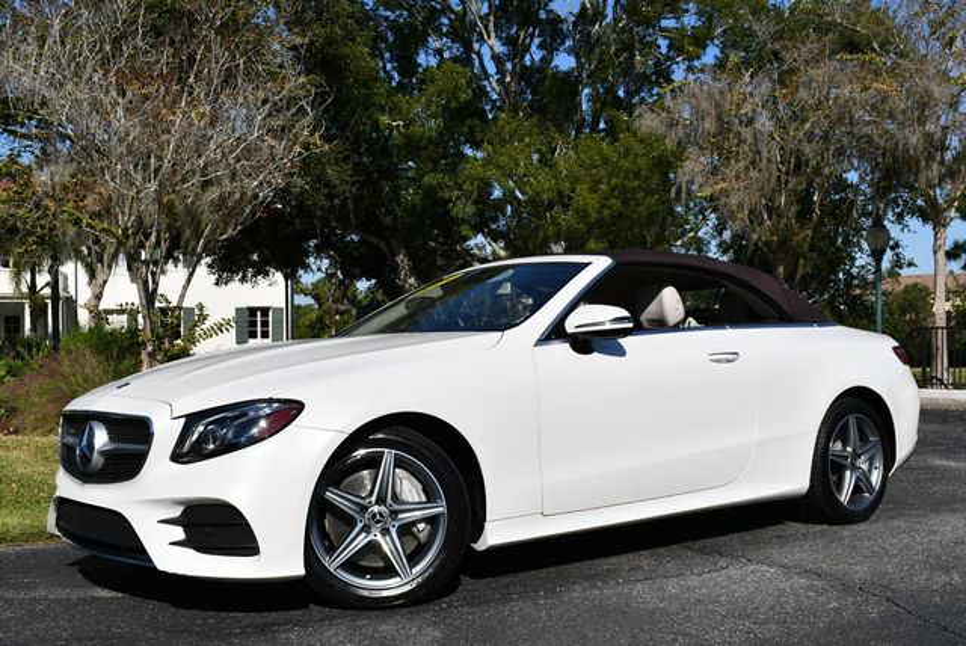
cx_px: 483
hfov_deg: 44.5
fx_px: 1182
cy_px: 323
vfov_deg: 30.6
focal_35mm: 44
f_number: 10
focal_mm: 22
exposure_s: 1/400
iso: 100
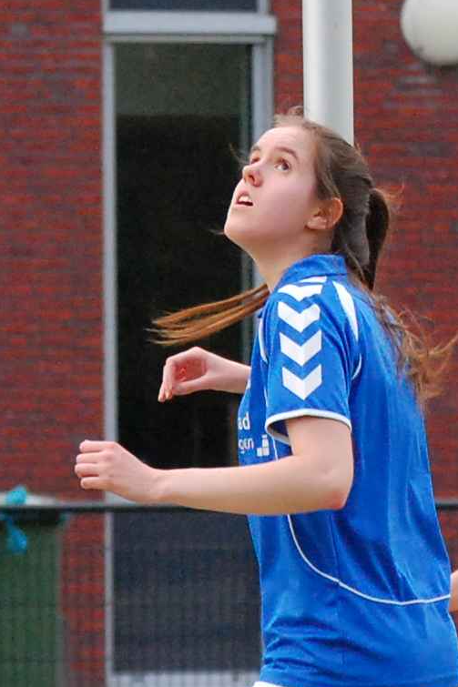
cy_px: 299
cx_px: 159
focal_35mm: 322
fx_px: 6147
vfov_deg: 6.4
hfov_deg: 4.3
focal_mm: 82
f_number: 5
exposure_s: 1/640
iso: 1600
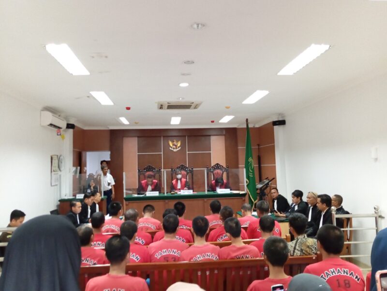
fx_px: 314
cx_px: 194
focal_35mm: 28
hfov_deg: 63.4
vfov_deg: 49.9
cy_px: 146
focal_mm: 4.25
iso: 522
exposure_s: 1/33.3
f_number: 1.8
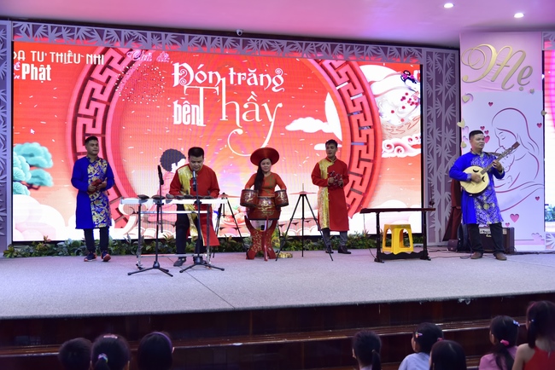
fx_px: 617
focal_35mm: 40
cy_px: 185
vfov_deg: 33.4
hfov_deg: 48.4
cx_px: 278
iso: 1000
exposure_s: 1/60
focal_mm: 40
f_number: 4
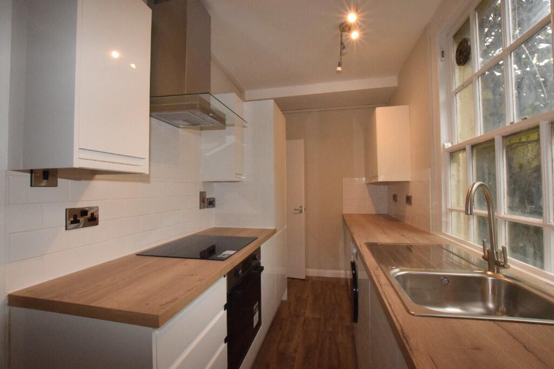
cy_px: 184
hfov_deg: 100.4
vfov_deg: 77.3
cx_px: 277
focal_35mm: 15
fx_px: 231
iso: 5600
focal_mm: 10
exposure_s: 1/200
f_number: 14
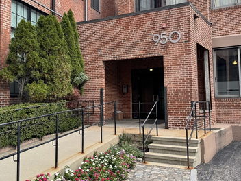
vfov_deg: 36.7
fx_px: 272
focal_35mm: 39
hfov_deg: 47.8
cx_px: 113
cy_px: 76
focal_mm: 6.76
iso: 80
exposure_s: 1/454
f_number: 1.78
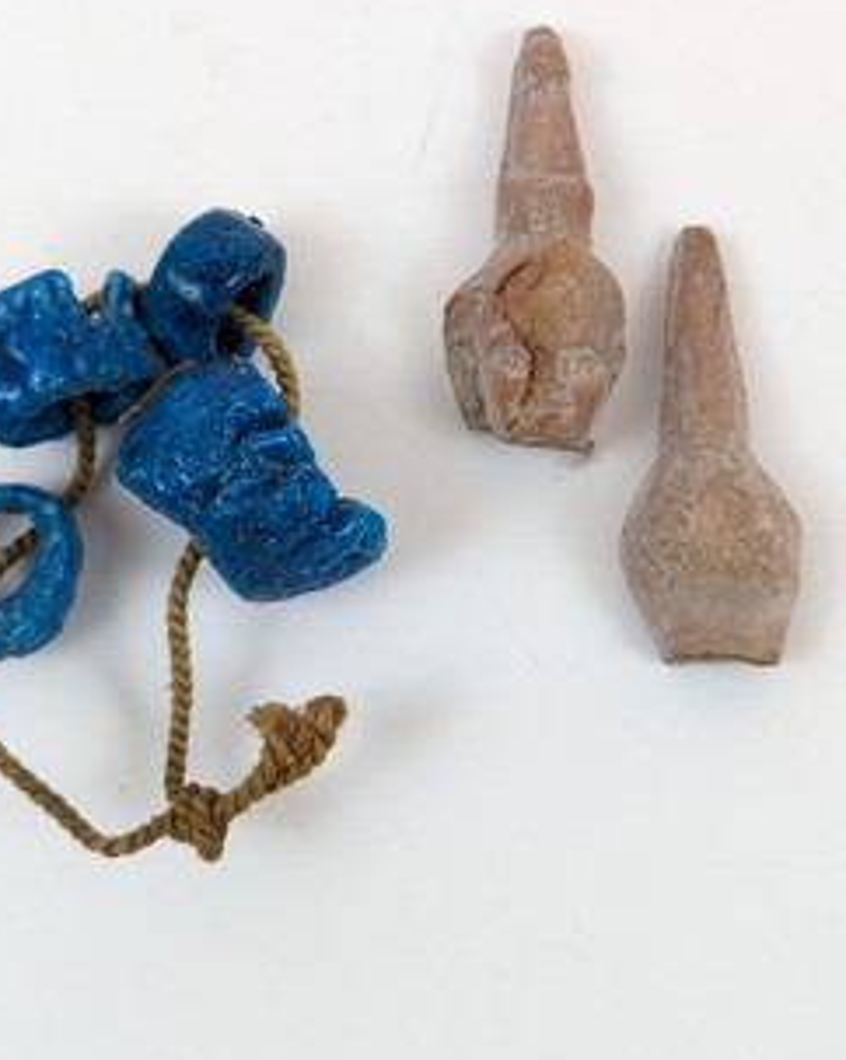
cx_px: 365
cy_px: 430
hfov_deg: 24.6
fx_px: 1942
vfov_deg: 30.4
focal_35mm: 62
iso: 62
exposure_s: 1/114
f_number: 1.85
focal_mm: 6.81
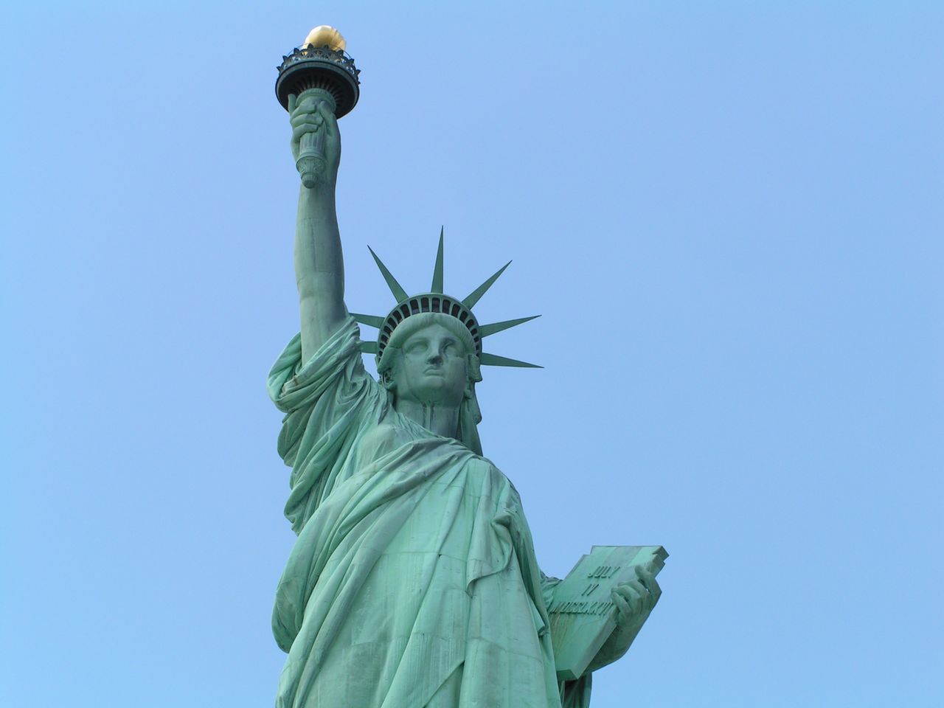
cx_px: 472
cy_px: 354
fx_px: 2863
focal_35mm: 105
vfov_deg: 14.1
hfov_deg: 18.7
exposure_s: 1/200
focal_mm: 17.5
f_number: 5.6
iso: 50
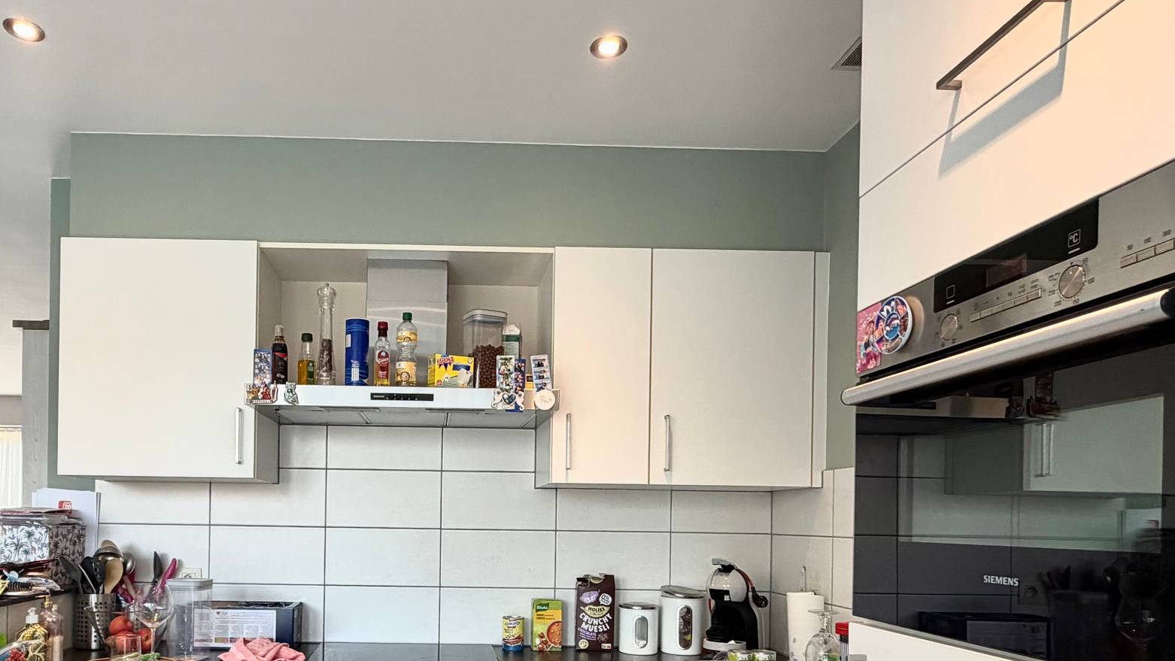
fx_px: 779
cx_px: 445
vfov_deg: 44.0
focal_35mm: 25
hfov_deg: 72.9
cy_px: 520
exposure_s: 1/121
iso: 200
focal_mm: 2.22
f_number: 2.2
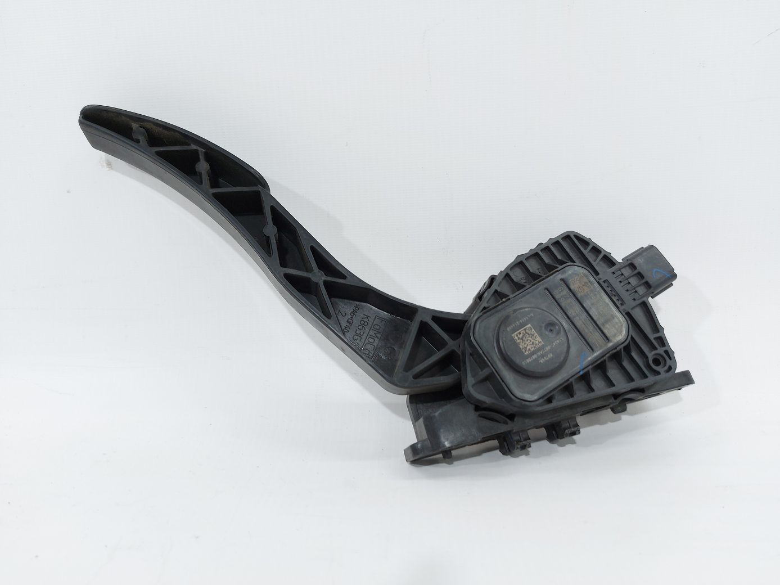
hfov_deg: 71.6
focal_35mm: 24
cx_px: 390
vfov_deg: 56.8
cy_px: 292
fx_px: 541
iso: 64
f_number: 1.8
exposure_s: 1/50
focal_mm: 5.23
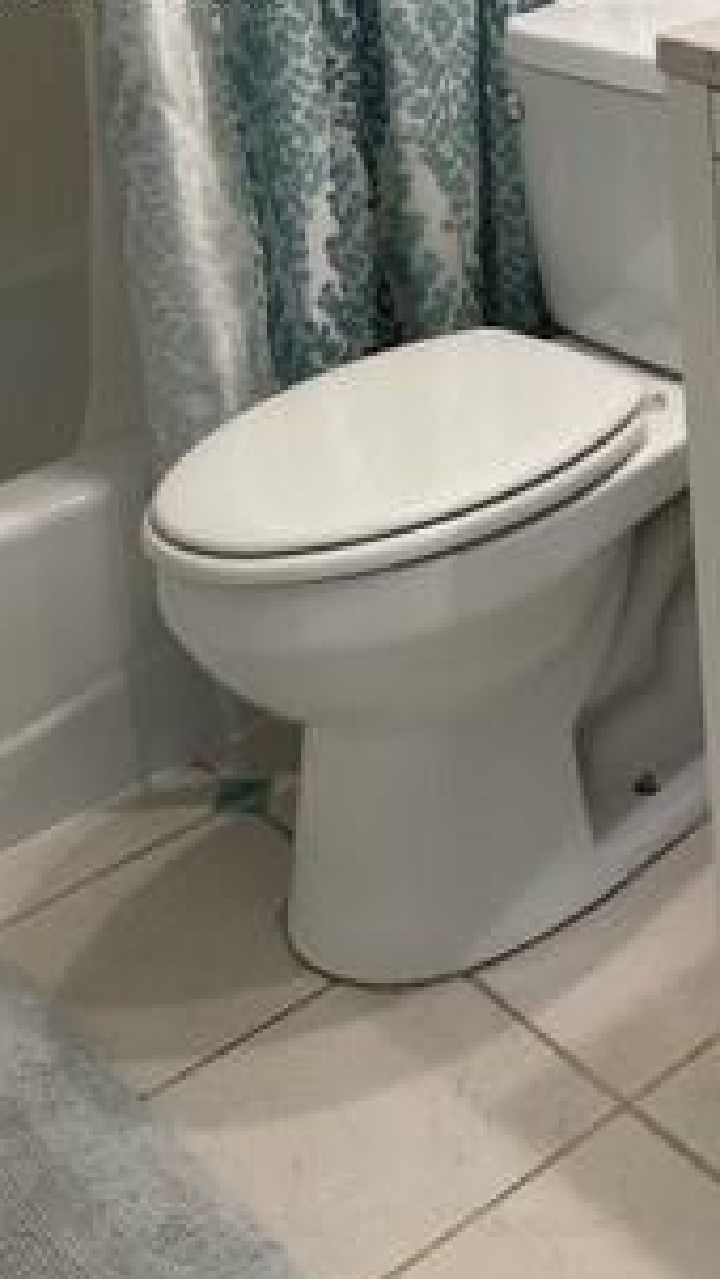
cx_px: 796
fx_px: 2035
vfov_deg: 32.0
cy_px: -17
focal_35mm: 60
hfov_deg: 19.2
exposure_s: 1/120
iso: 50
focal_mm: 5.1
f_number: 1.6
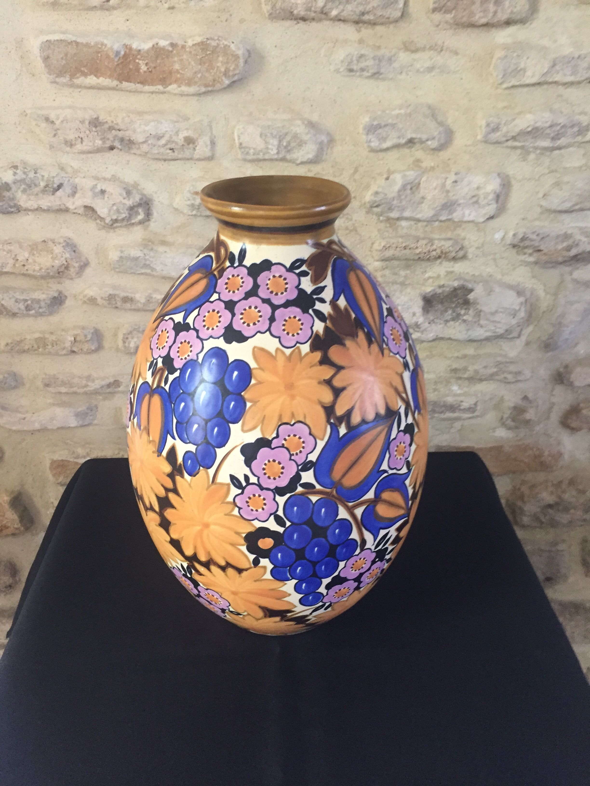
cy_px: 393
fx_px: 659
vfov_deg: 61.7
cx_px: 295
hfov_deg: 48.2
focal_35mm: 29
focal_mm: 4.15
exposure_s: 1/33
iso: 250
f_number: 2.2
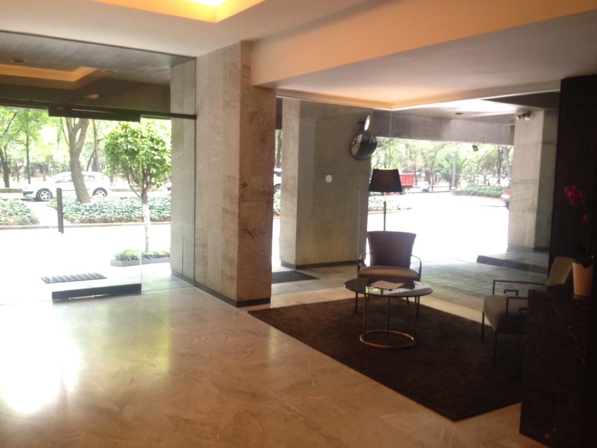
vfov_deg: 40.7
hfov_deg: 52.6
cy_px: 224
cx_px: 298
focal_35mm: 35
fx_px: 604
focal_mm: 4.28
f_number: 2.4
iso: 160
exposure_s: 1/20
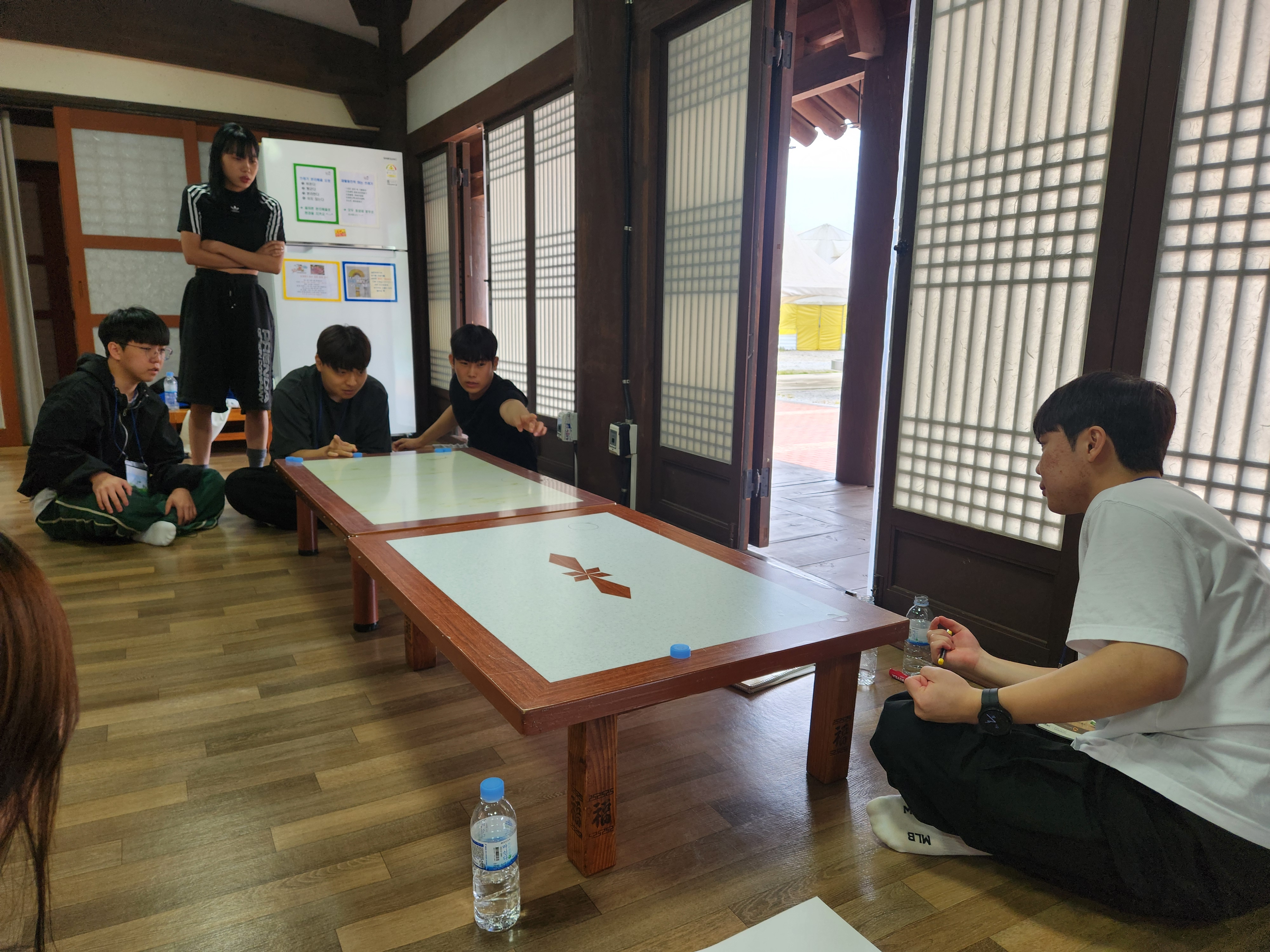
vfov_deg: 58.9
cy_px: 476
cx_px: 635
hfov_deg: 73.9
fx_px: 844
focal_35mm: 23
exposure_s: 1/120
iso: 80
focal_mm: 5.4
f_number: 1.8
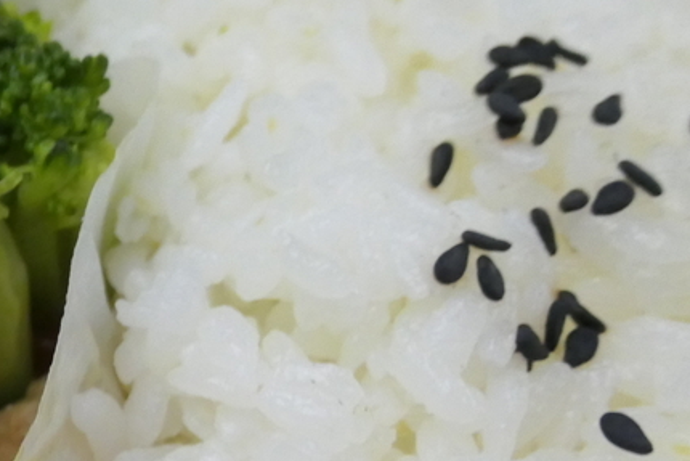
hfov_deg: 27.2
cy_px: 406
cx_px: -93
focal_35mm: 67
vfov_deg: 20.0
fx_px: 1285
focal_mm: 8.8
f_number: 3.3
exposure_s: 1/30
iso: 1600
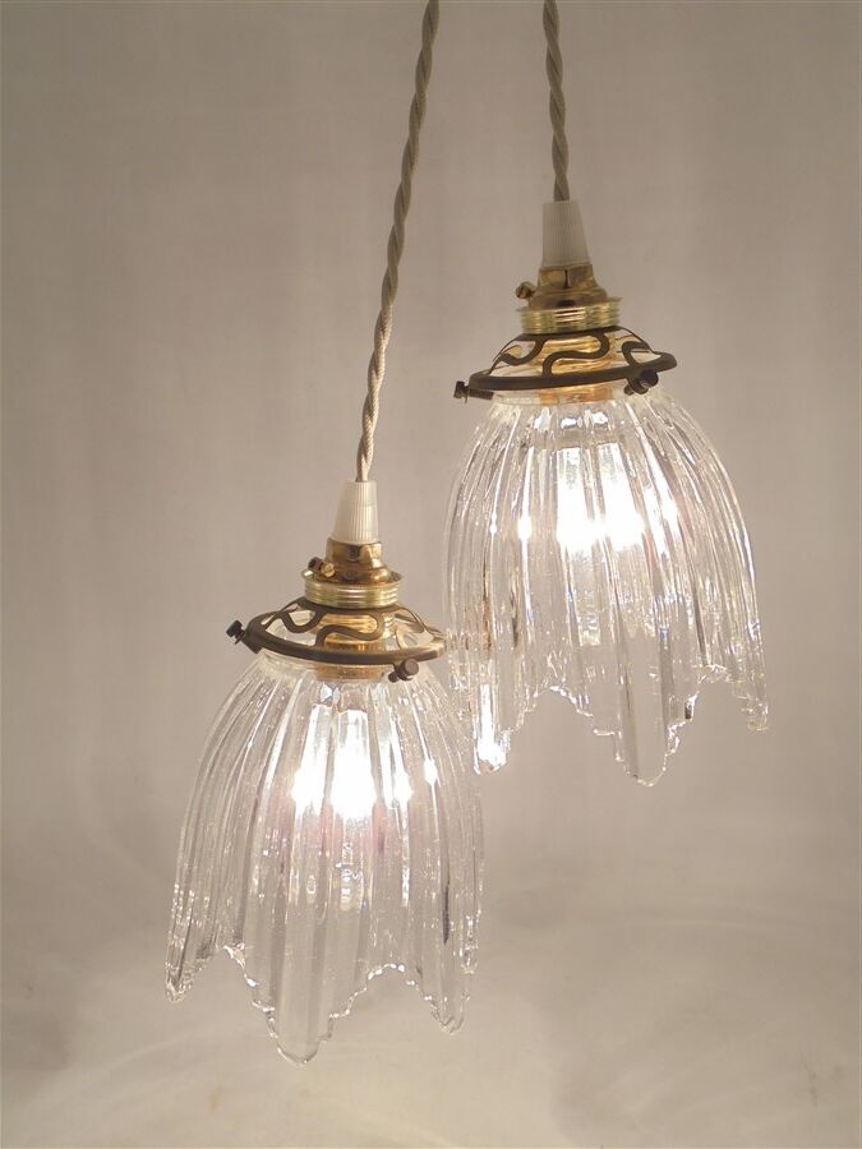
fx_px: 1262
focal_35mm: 38
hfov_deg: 37.7
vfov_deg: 49.0
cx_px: 431
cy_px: 574
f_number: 4.2
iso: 100
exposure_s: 1/125
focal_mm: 6.9
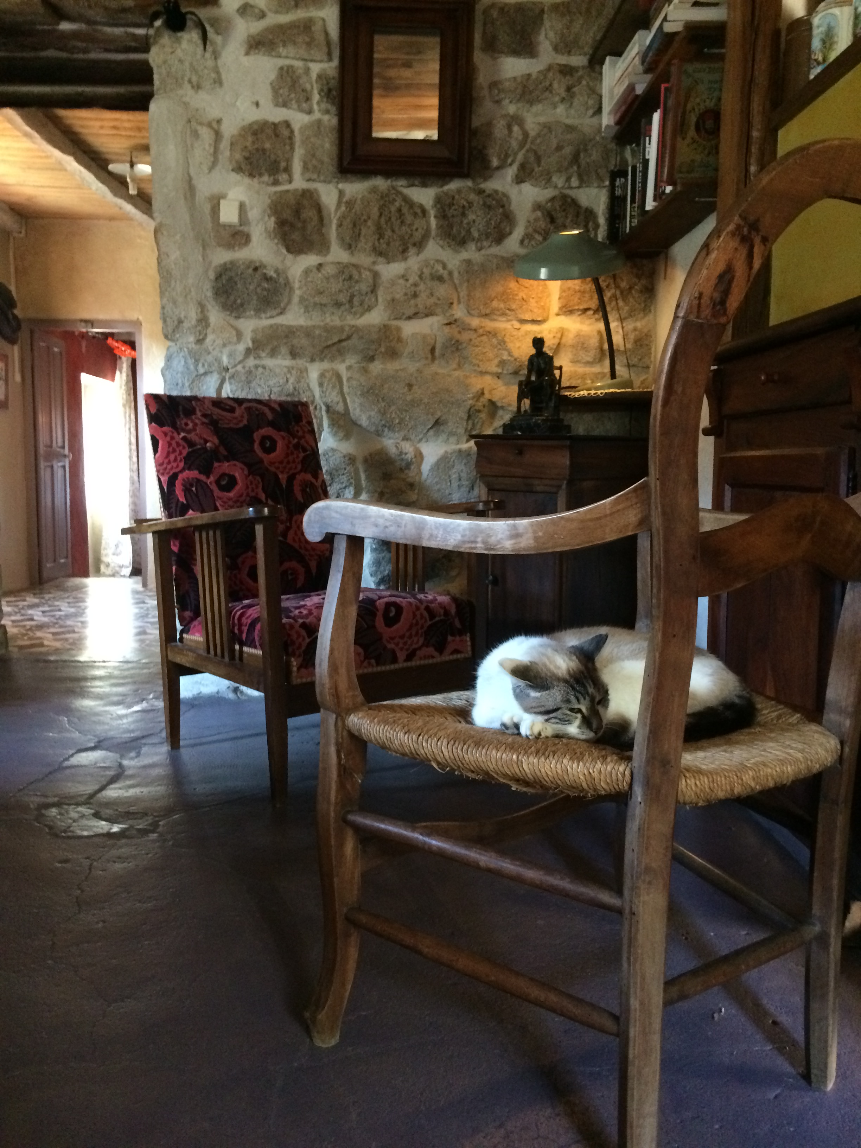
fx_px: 962
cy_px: 574
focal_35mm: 29
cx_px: 430
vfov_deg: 61.7
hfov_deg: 48.2
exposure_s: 1/17
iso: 320
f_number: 2.2
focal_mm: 4.15
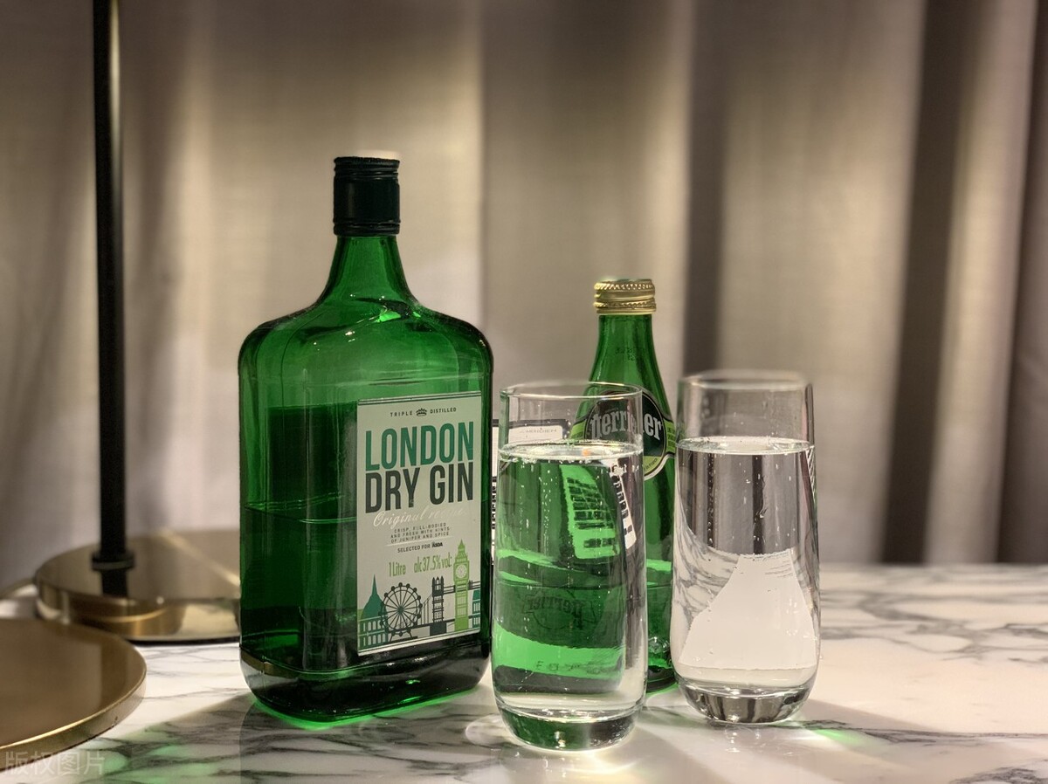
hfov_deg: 36.8
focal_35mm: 52
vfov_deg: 28.0
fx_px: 1573
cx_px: 524
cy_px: 392
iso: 200
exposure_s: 1/50
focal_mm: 6
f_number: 2.4
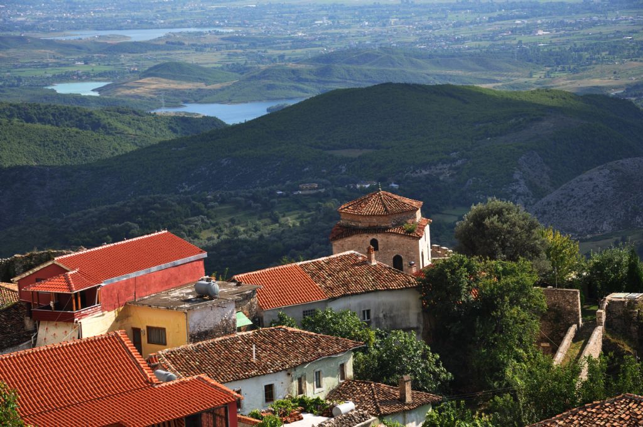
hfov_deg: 19.5
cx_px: 322
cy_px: 214
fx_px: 1873
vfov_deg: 13.0
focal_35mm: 105
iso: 200
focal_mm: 70
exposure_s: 1/250
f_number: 8
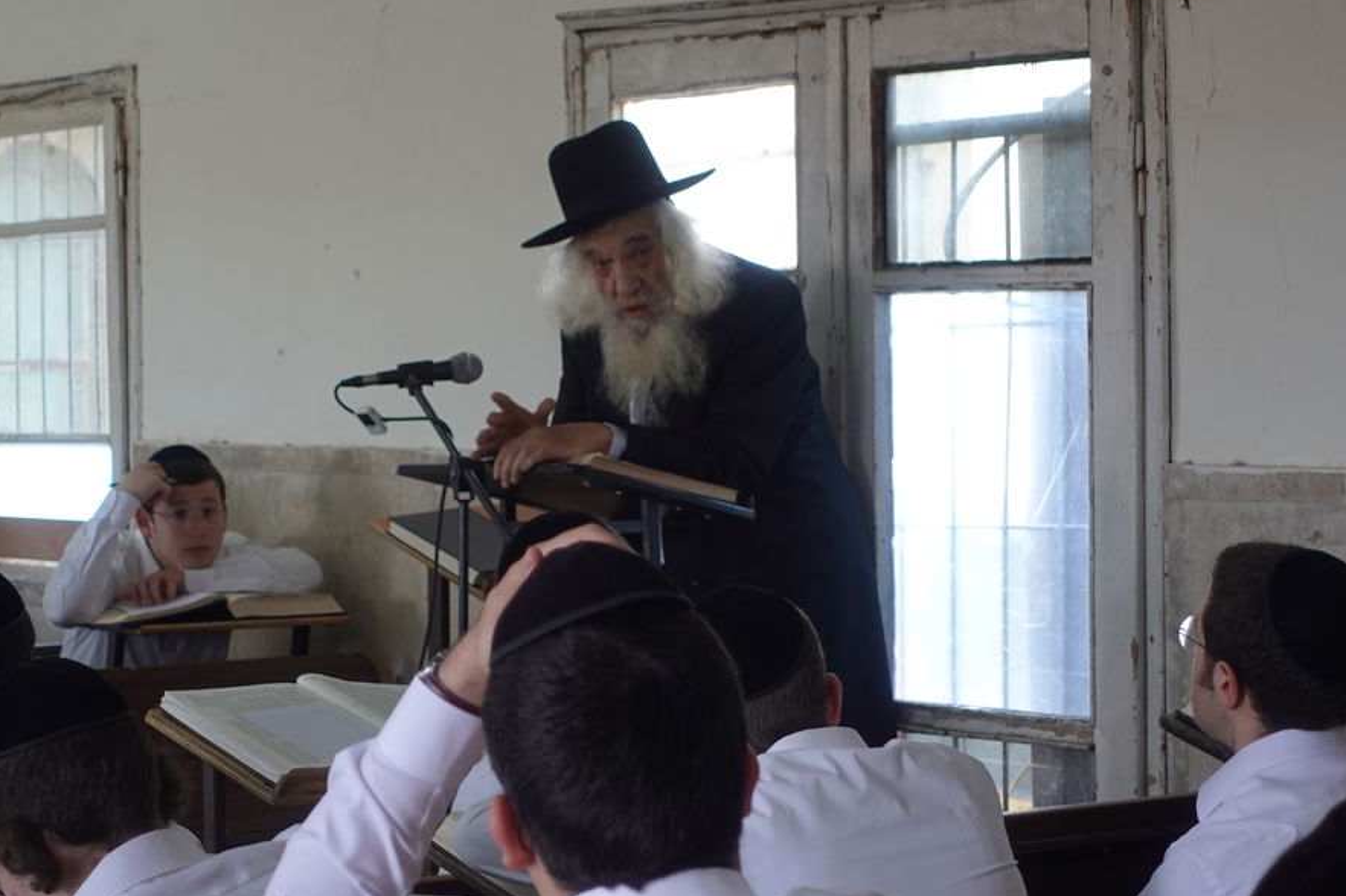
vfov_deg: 12.3
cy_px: 394
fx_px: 4148
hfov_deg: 18.4
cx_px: 500
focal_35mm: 111
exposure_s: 1/80
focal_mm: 25.7
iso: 200
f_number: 2.8
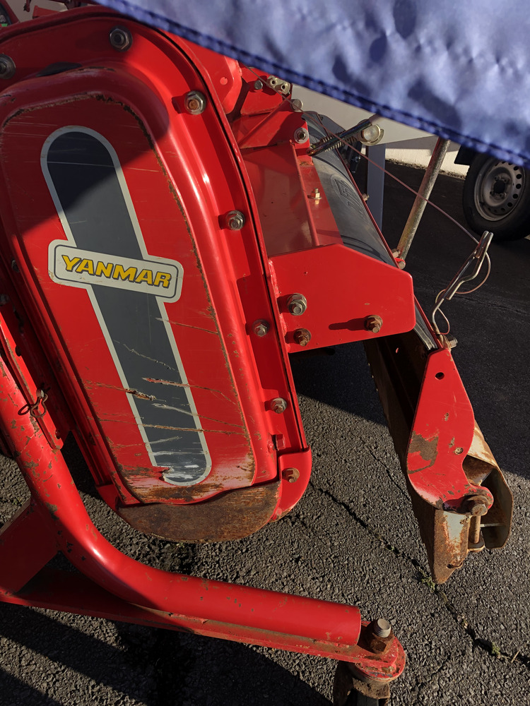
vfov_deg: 63.4
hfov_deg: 49.7
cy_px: 353
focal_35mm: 28
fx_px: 572
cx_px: 265
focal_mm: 4
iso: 20
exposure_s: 1/552
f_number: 1.8
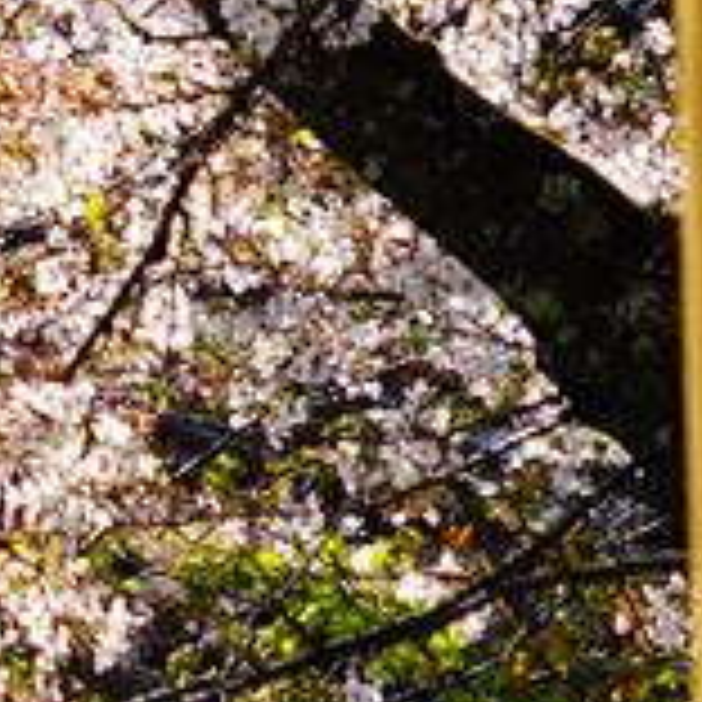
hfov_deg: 1.7
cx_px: -1089
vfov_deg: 1.7
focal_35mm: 1045
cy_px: 349
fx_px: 23976
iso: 125
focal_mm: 240
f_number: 6.7
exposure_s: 1/250
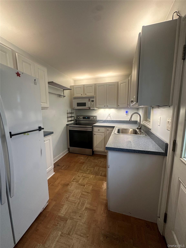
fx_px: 100
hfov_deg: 85.7
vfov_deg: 102.1
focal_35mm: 14
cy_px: 124
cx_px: 93
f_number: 2.2
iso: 250
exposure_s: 1/60
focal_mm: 2.22
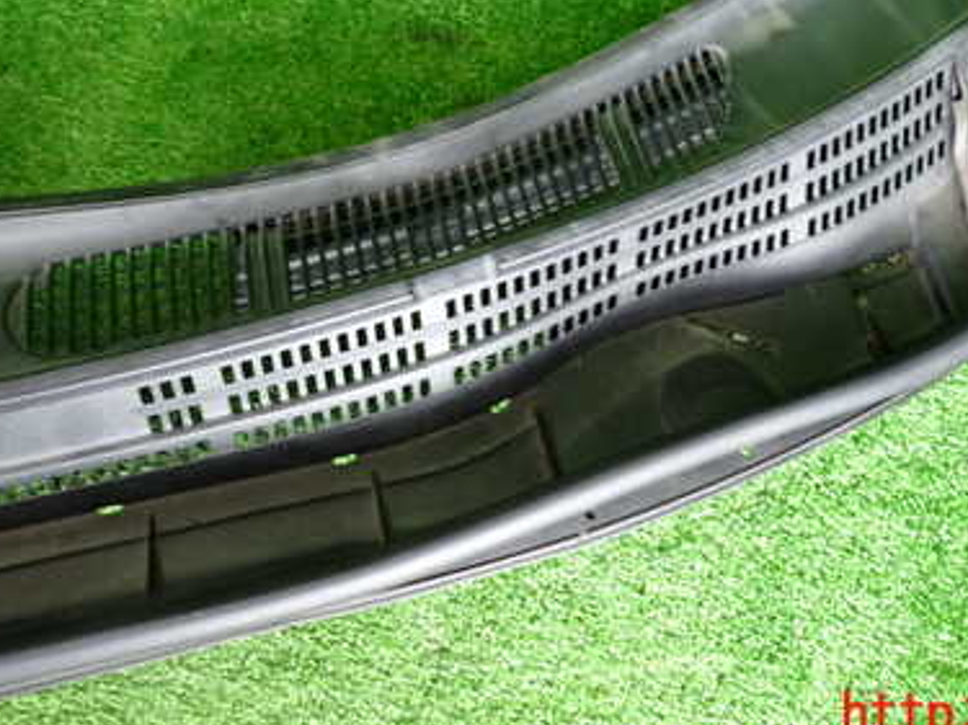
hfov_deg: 46.0
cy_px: 168
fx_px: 1118
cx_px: 650
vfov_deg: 35.0
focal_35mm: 40
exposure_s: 1/40
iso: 250
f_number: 2
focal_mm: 4.5
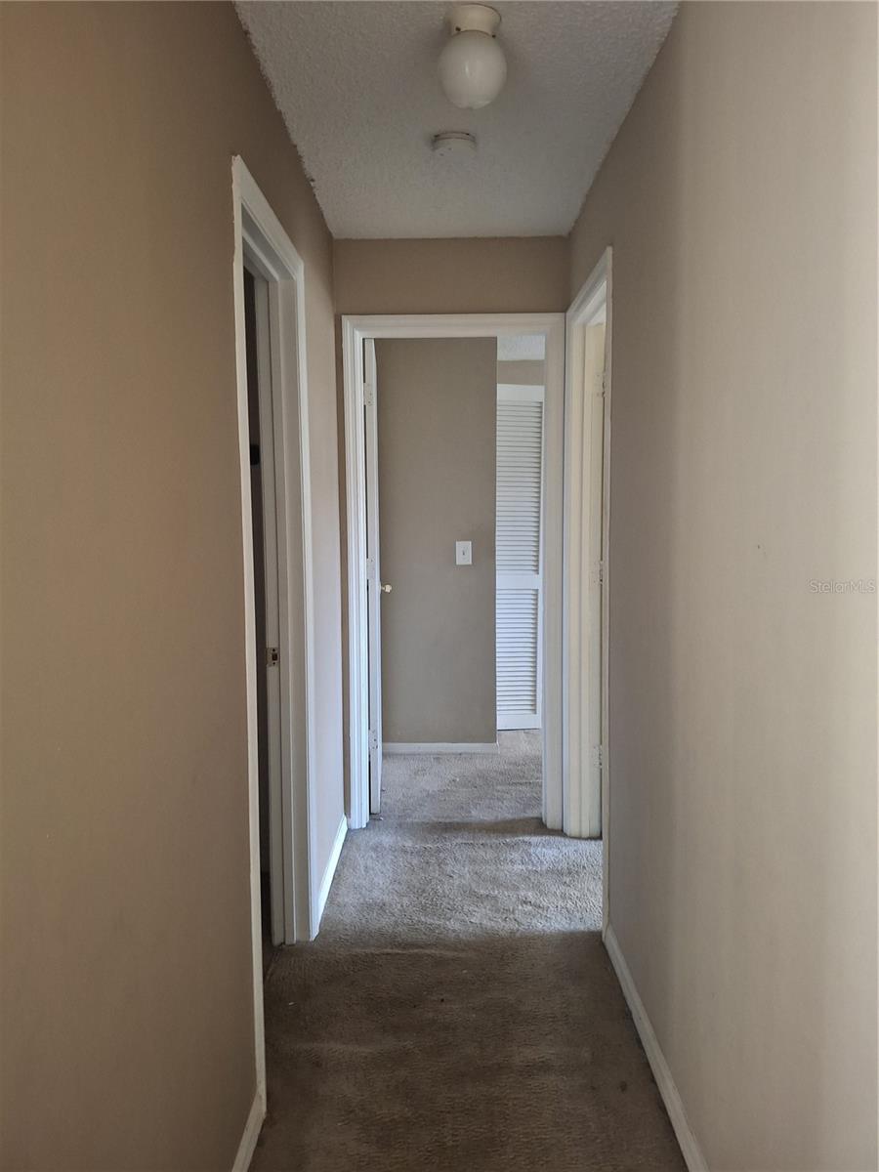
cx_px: 440
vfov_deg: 69.4
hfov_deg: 54.9
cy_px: 586
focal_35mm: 25
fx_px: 846
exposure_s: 1/25
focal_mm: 4.69
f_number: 1.8
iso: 320
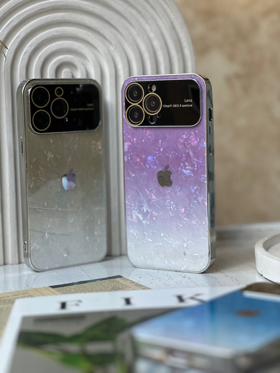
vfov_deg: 25.3
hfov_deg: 19.1
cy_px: 186
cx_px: 140
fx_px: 830
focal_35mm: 77
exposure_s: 1/121
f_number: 2.8
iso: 40
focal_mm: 9
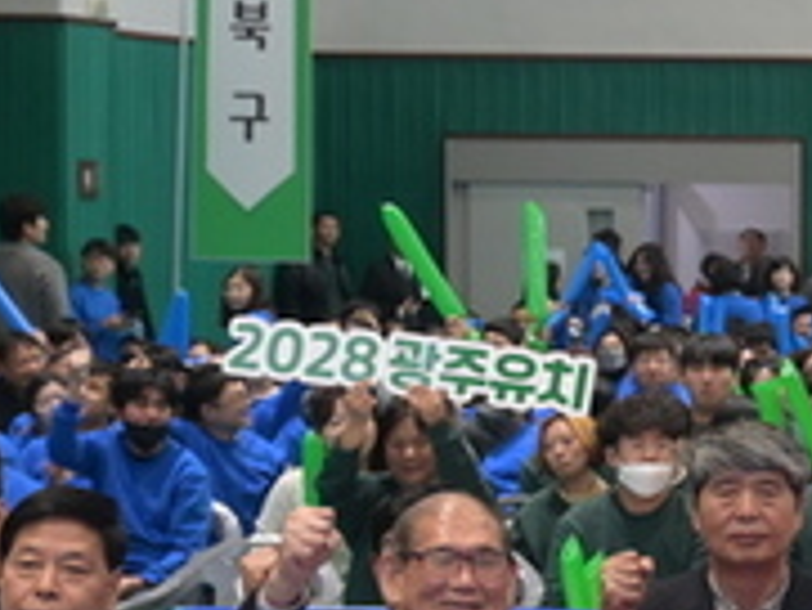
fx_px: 4483
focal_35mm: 191
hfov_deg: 9.3
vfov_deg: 7.8
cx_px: 1893
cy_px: 451
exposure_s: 1/80
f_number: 4.5
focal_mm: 40
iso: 1600
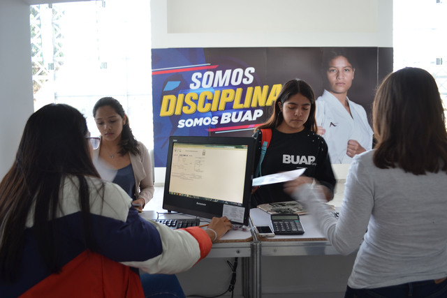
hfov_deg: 67.4
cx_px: 224
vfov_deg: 48.0
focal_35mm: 27
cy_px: 149
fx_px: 335
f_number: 3.5
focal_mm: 18
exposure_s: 1/13
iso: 100
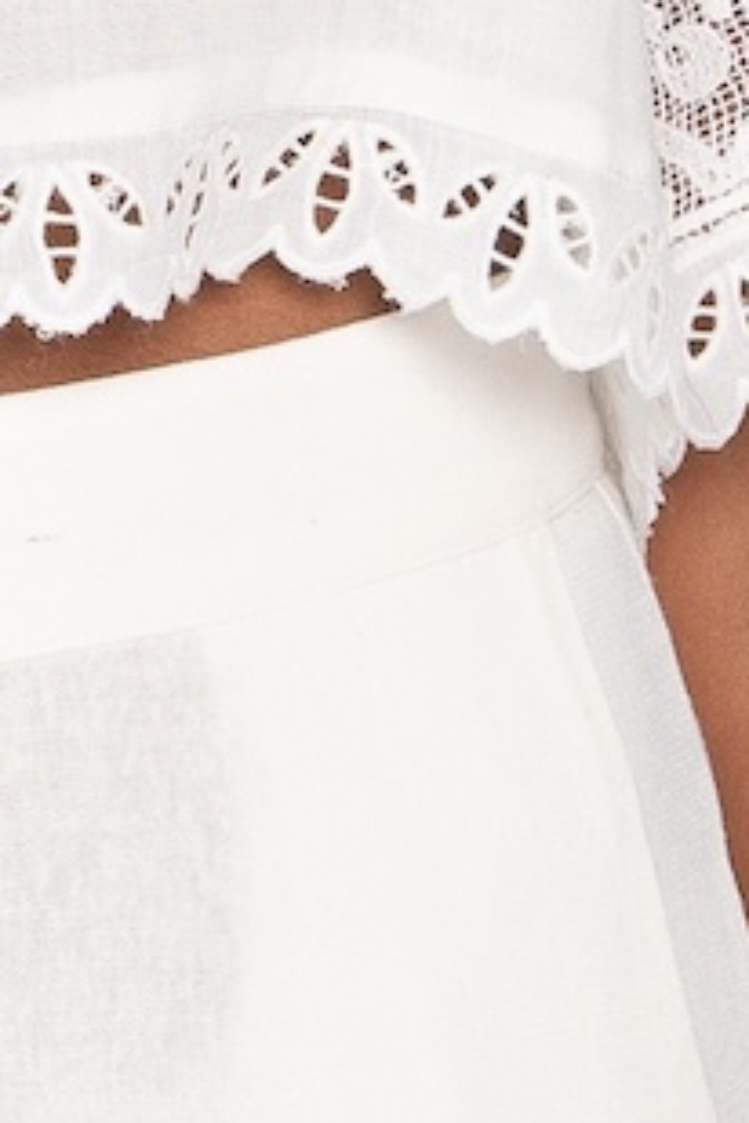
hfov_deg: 4.3
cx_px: -127
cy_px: -153
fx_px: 10017
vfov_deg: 6.4
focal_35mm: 321
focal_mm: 44
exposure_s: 1/160
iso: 200
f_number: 7.1
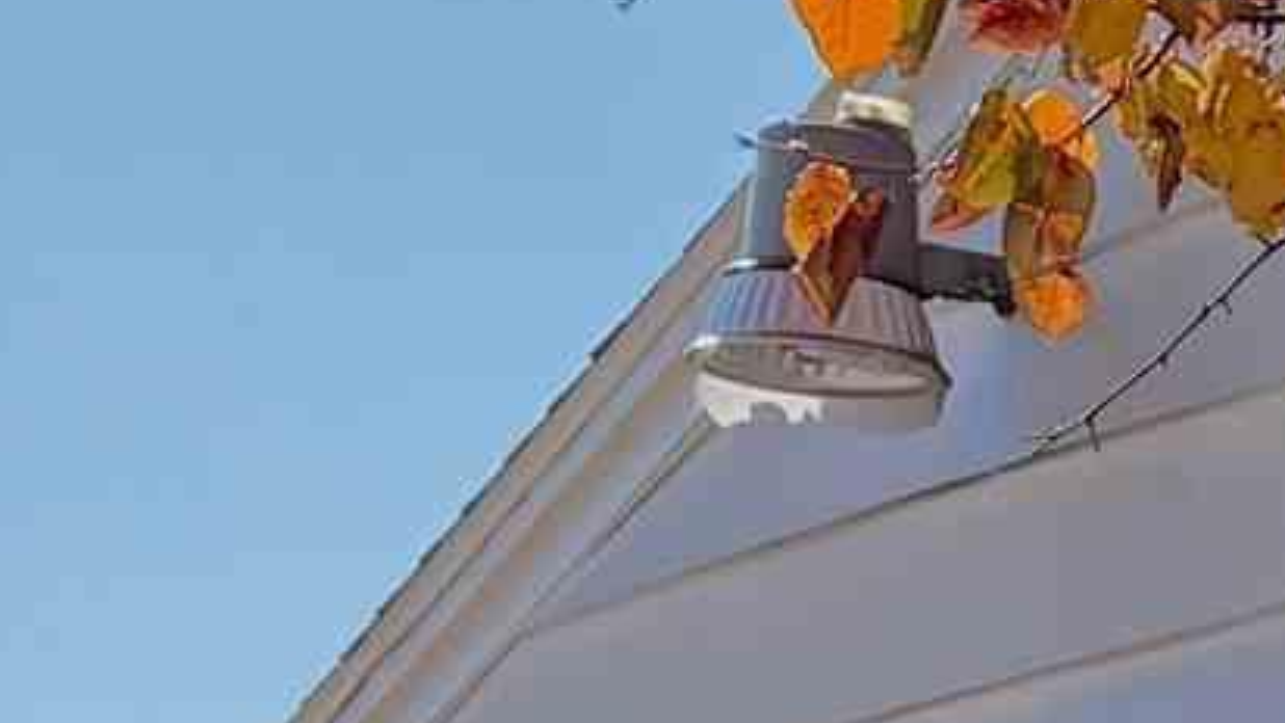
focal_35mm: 195
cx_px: 2979
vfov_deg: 6.1
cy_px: 1300
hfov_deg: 9.8
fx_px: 6646
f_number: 1.78
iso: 100
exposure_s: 1/3759
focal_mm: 6.76
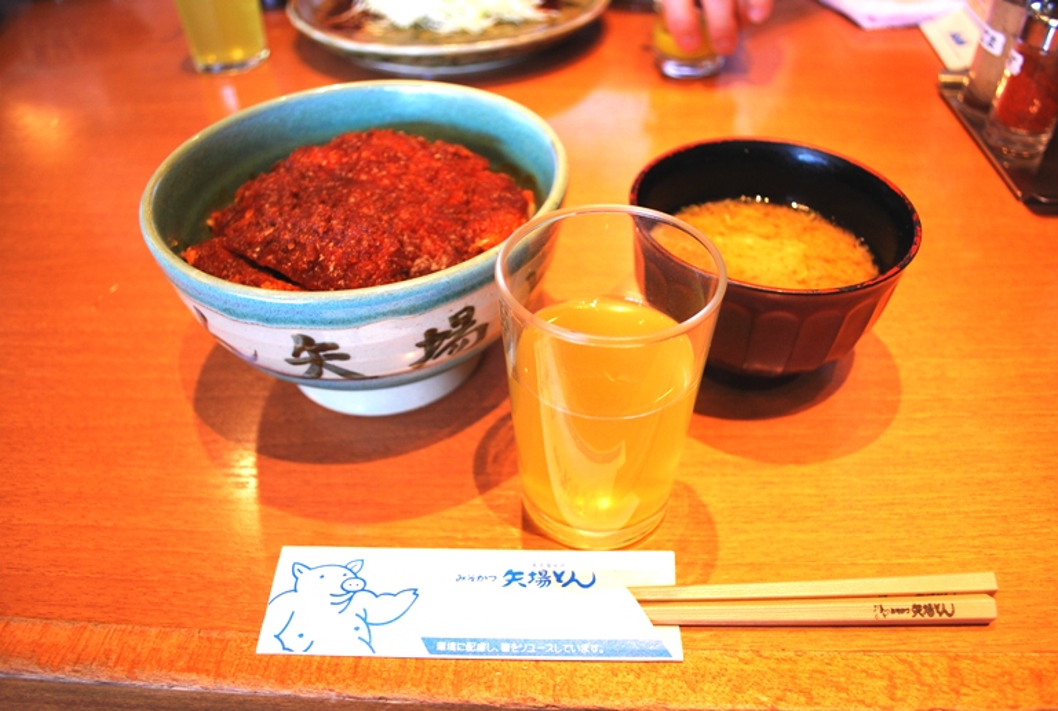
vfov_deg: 48.2
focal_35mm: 27
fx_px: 795
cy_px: 356
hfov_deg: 67.3
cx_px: 529
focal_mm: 18
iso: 400
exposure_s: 1/30
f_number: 3.5
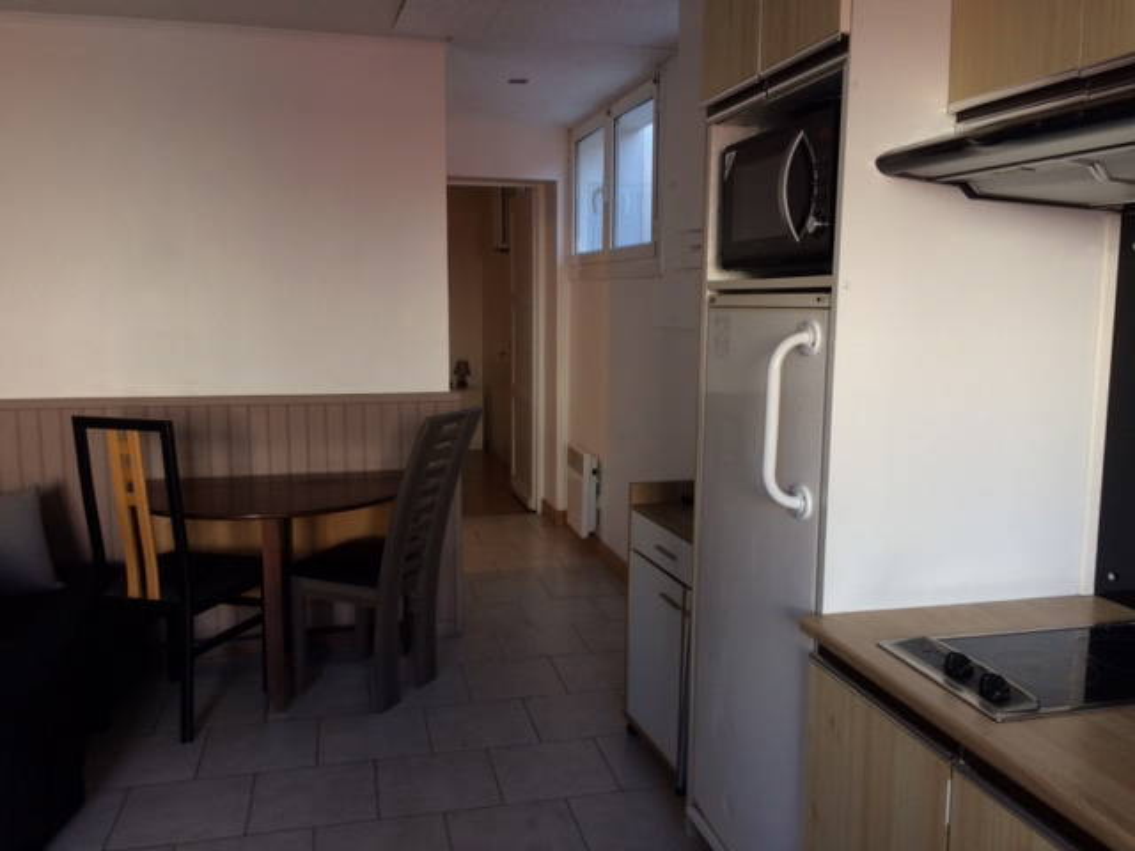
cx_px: 568
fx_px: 951
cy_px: 426
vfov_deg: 48.2
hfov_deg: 61.7
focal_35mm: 29
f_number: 2.2
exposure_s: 1/50
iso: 40
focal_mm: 4.15
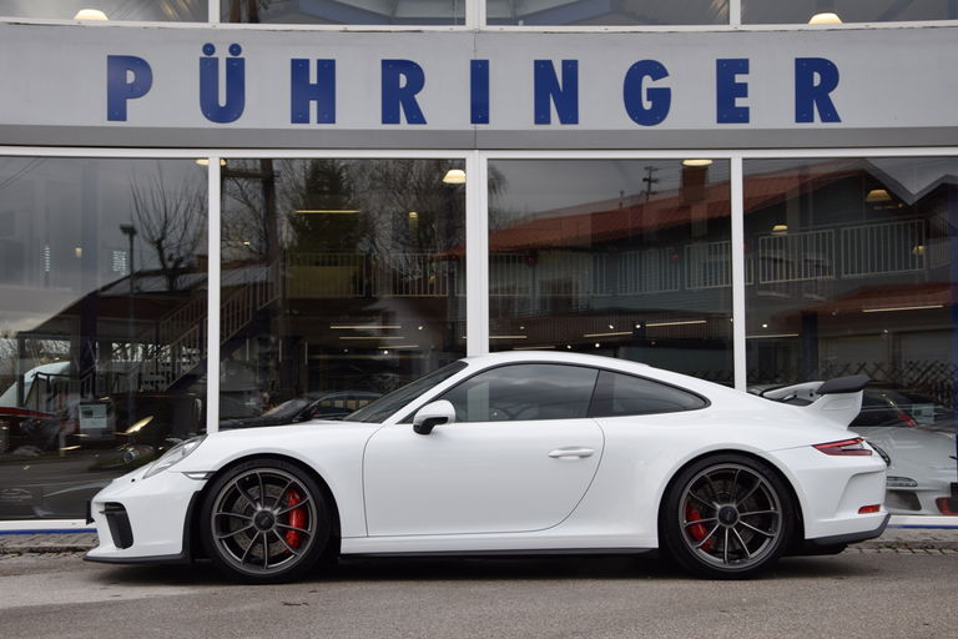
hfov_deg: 35.1
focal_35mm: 57
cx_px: 479
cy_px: 320
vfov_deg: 23.8
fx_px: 1517
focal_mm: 38
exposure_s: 1/250
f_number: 8
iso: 400
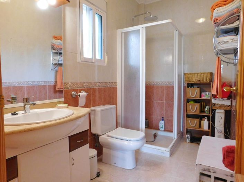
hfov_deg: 74.0
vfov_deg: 58.8
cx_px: 122
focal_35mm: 23
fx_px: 162
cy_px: 91
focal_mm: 4
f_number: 3
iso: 400
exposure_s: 1/30
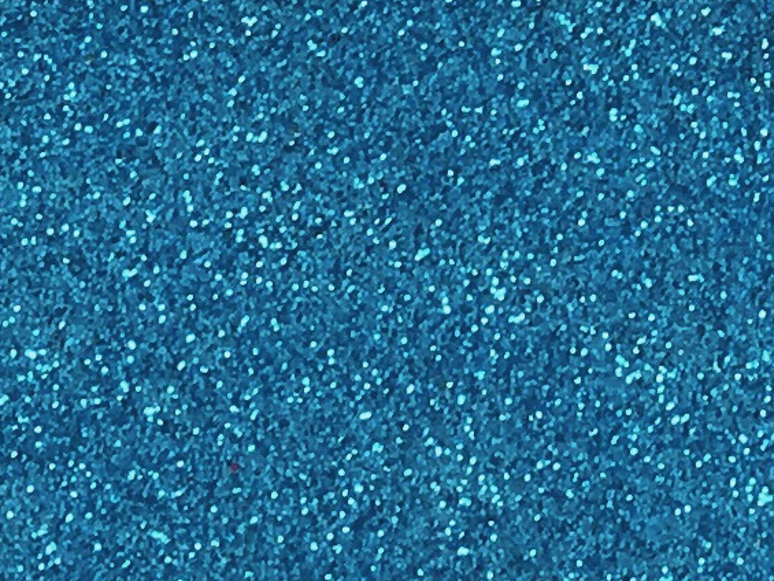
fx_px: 4629
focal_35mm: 207
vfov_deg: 6.6
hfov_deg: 9.2
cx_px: 1318
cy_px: -1139
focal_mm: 4.15
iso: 25
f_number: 2.2
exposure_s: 1/247
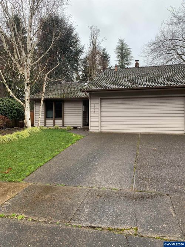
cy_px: 124
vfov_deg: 67.3
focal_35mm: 26
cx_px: 92
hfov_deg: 53.0
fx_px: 185
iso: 25
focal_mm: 4.25
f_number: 1.8
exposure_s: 1/229
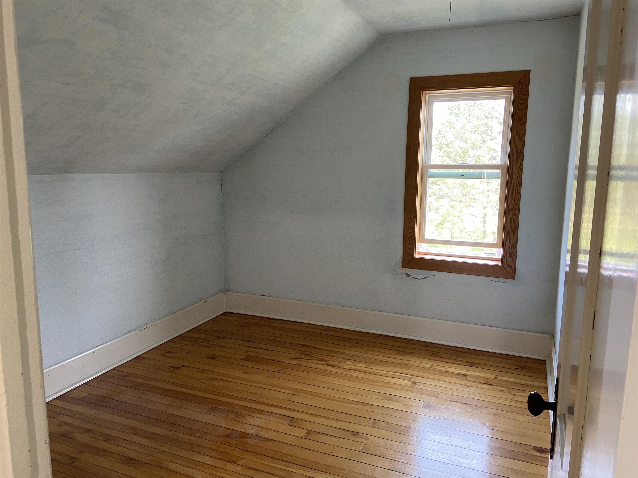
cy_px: 239
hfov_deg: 67.3
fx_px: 479
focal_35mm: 26
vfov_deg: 53.1
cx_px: 319
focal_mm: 4.25
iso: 160
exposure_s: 1/60
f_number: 1.8
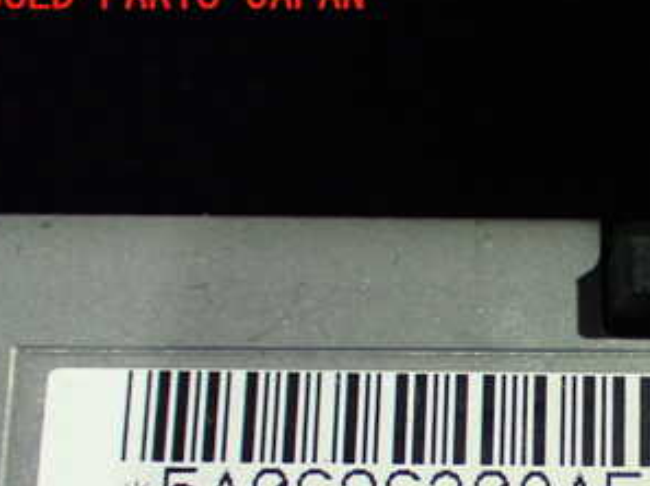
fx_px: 1669
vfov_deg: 16.3
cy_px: 460
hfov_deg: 21.4
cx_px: 624
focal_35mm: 89
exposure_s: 1/50
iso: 800
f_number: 2.9
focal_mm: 7.84
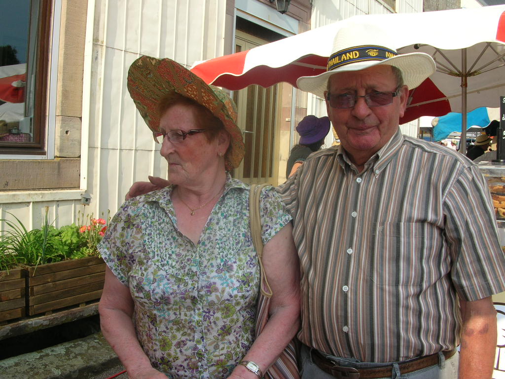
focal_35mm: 35
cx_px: 252
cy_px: 190
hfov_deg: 52.6
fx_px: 511
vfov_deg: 40.7
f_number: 5.6
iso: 50
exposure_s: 1/177
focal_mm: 5.8
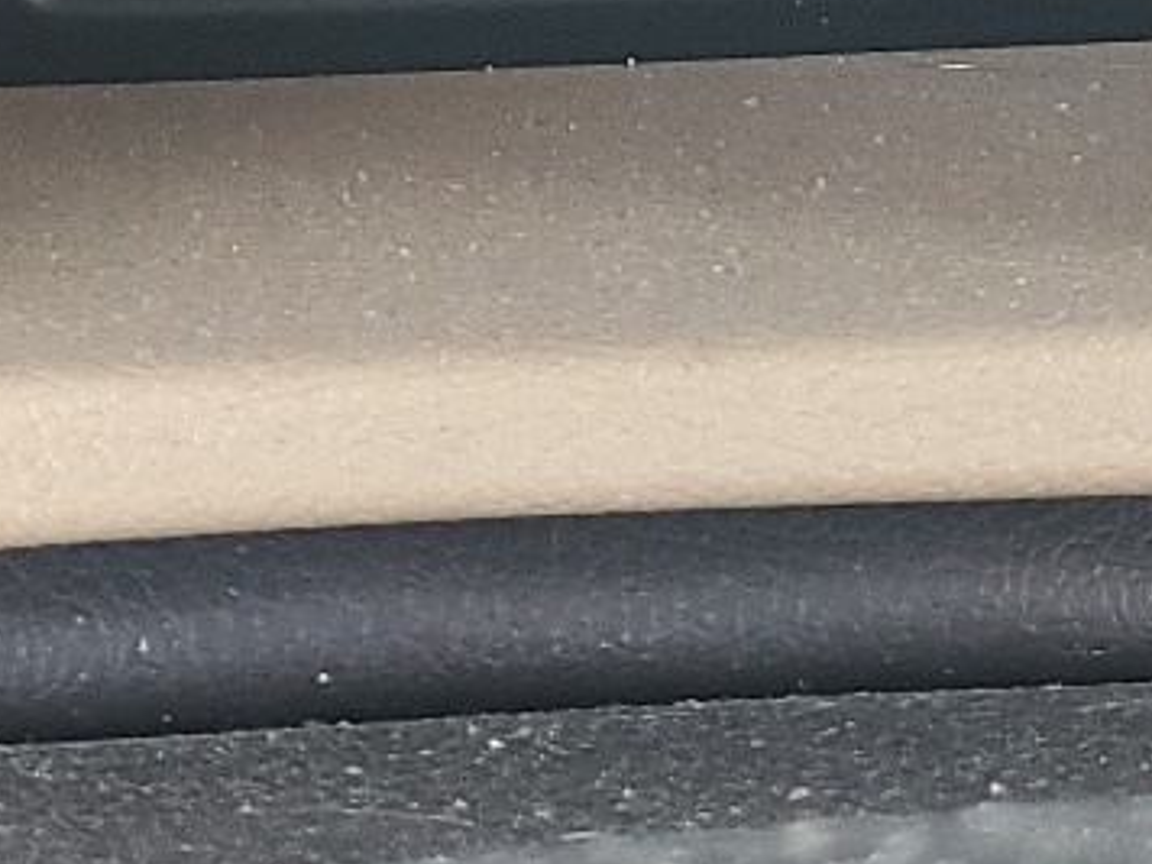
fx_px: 3894
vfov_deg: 11.2
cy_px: -1010
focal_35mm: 117
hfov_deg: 16.8
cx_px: 414
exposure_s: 1/60.2
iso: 58
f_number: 1.5
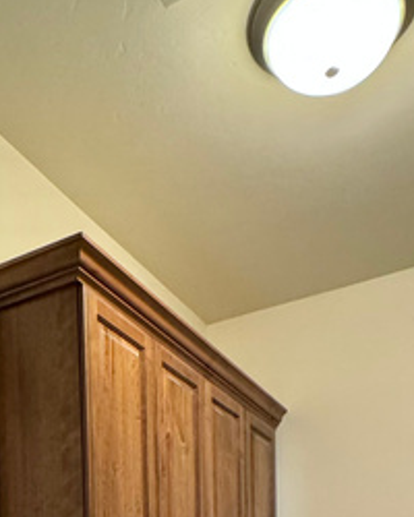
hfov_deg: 35.1
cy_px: 734
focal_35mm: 42
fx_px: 643
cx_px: 114
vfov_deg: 30.1
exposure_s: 1/60
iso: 500
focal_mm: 2.22
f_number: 2.2
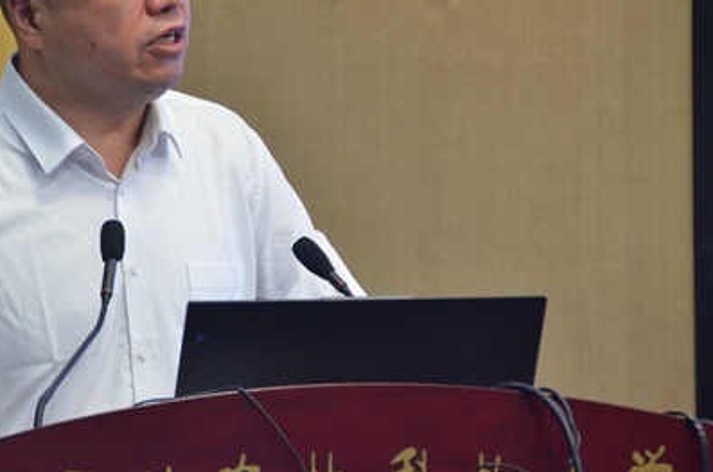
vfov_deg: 3.0
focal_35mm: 453
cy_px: 198
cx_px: 210
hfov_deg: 4.6
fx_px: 8954
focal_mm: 200
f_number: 5.6
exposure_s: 1/80
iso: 1600
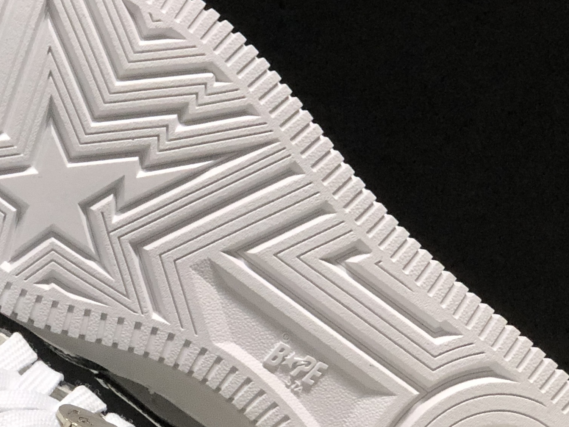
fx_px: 2515
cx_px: 11
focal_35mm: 153
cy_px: 316
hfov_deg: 12.8
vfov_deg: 9.7
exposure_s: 1/30
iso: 80
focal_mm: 6.6
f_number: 2.8
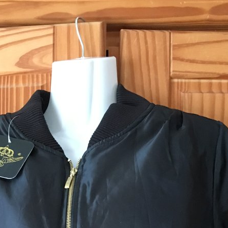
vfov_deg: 20.0
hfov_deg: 22.5
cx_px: 96
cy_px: 323
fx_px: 574
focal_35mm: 77
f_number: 2.2
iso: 200
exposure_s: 1/33
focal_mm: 4.15
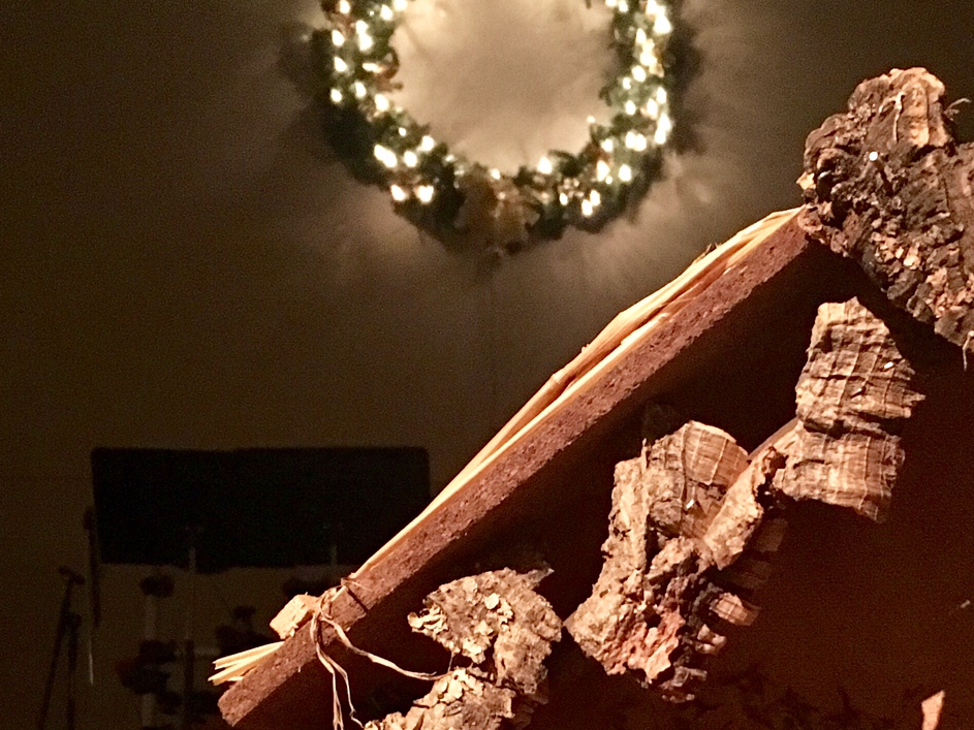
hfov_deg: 30.9
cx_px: 659
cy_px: 640
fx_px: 1744
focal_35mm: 62
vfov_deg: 23.1
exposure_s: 1/15
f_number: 2.2
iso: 800
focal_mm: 4.15
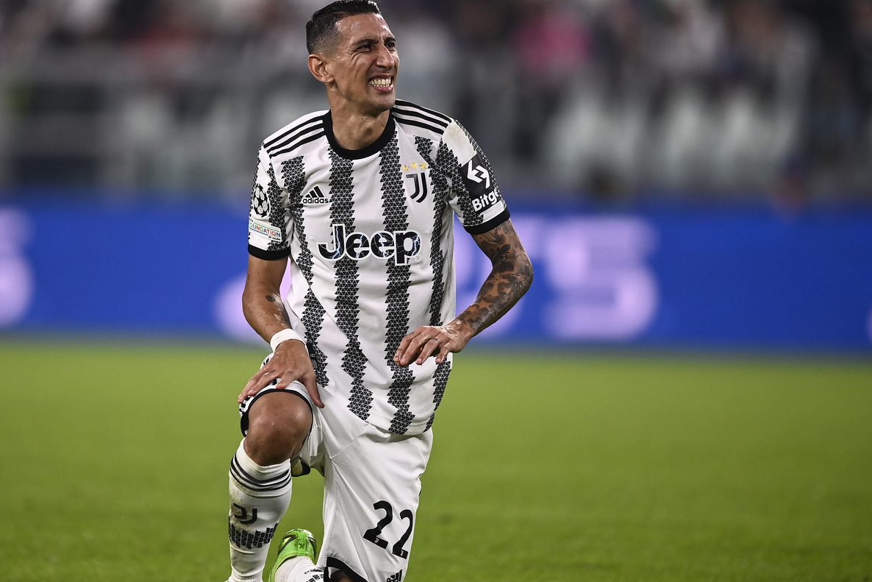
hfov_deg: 4.4
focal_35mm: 472
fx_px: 11433
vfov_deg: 2.9
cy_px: 327
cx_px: 438
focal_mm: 400
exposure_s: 1/1600
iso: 1600
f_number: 2.8
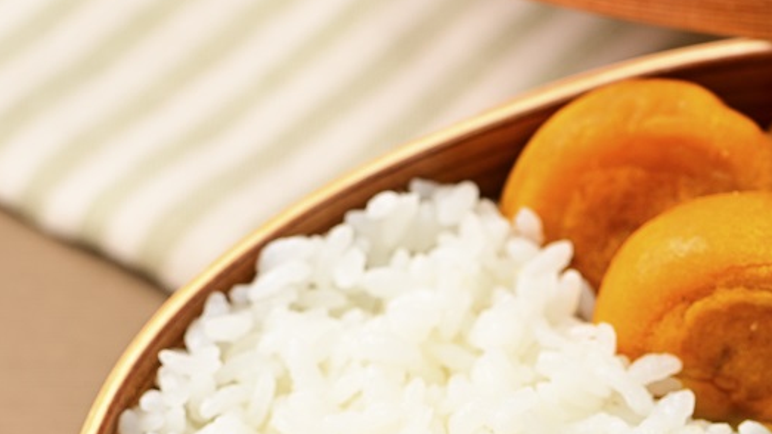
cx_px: 617
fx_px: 4298
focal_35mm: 210
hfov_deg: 10.2
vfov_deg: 5.8
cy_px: 457
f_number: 8
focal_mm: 105
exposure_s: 1/125
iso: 160
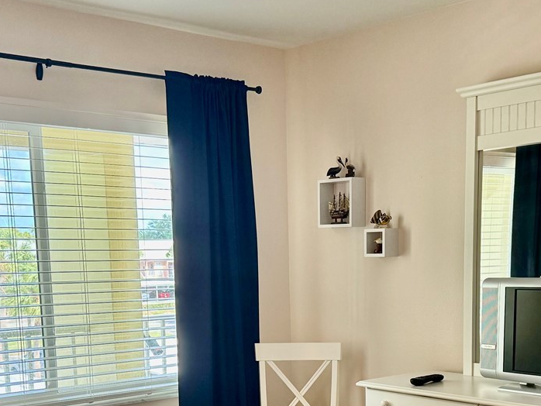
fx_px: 860
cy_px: 374
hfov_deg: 34.9
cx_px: 288
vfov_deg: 25.6
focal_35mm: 55
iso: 200
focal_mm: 6.76
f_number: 1.78
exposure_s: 1/186
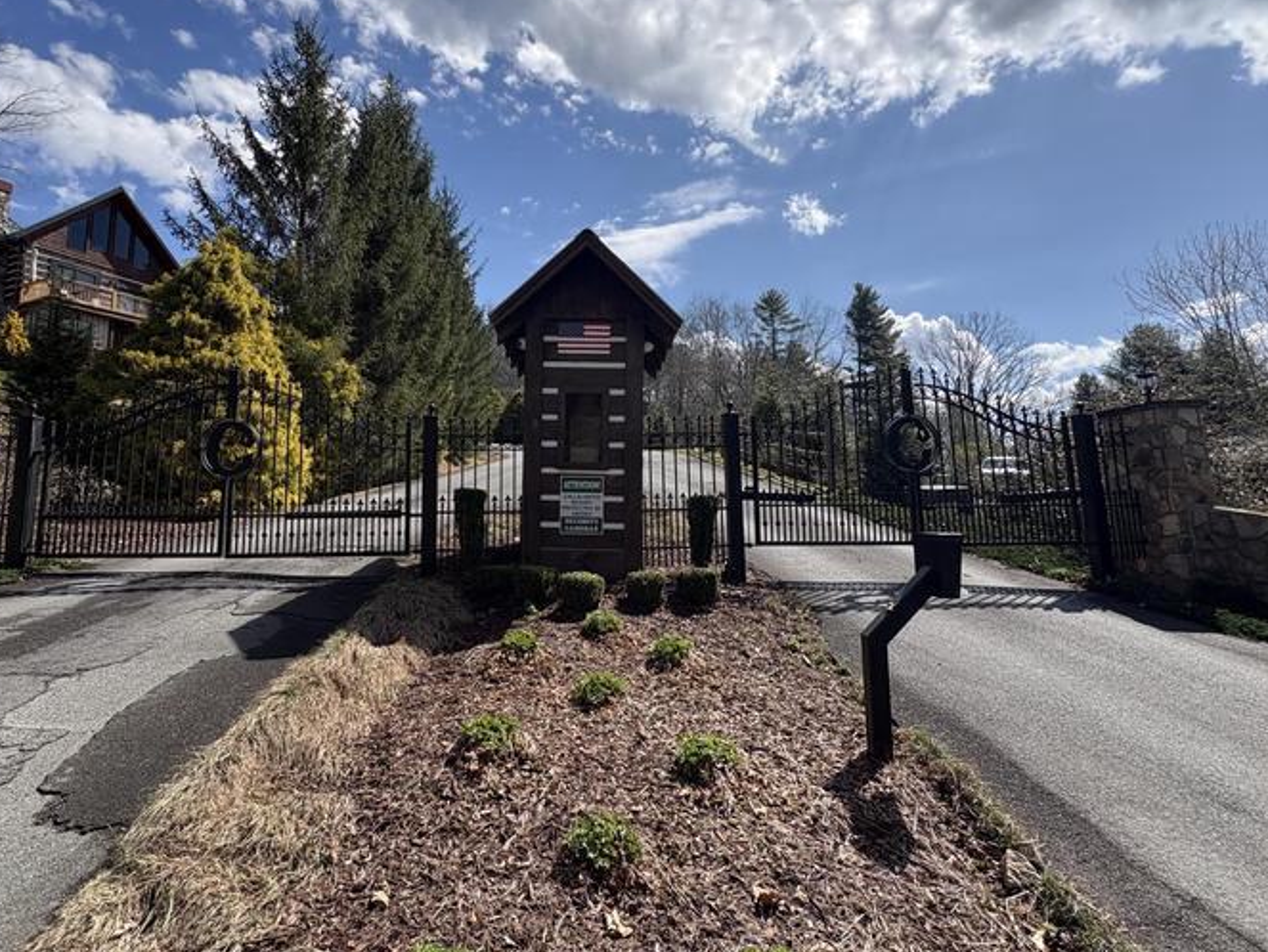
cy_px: 434
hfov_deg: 87.5
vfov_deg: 71.5
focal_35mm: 18
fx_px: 660
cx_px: 573
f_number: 2.2
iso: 64
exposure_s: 1/1536
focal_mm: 2.22
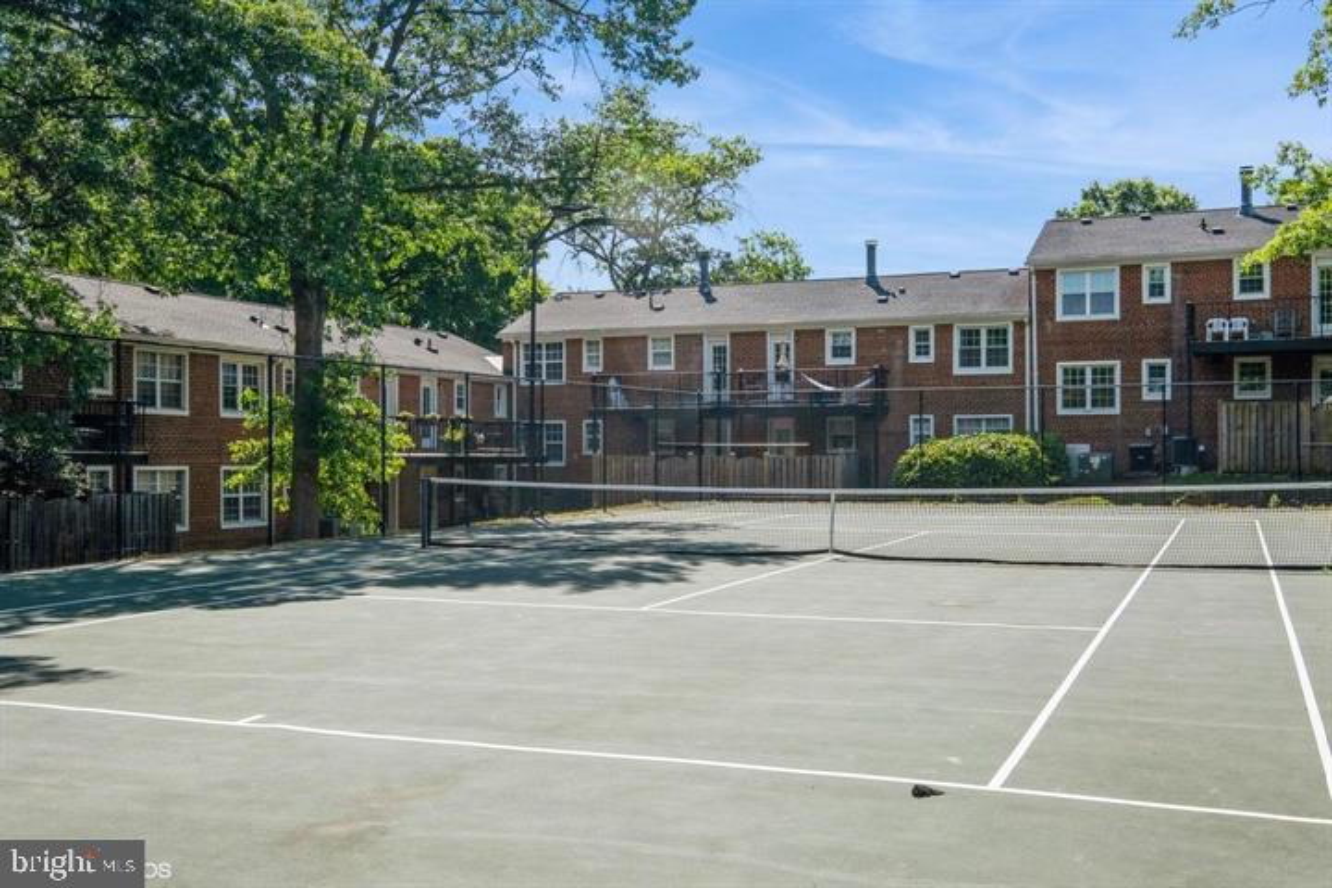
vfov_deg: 38.9
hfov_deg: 55.8
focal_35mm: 34
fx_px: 1258
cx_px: 666
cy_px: 444
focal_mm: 22.9
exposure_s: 1/500
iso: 800
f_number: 13
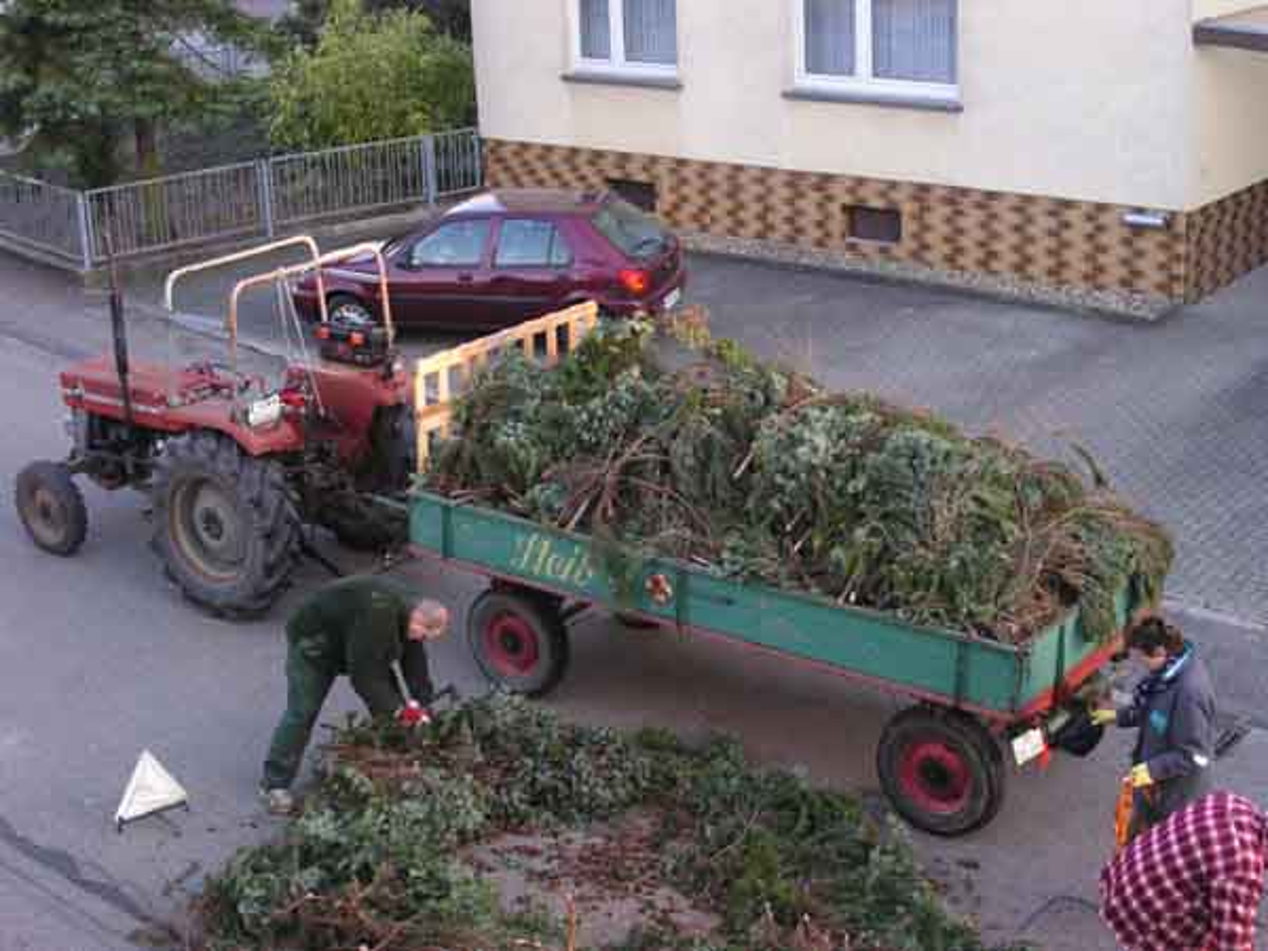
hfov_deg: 34.9
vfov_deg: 26.6
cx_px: 634
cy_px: 476
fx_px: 2015
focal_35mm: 55
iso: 200
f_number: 3.5
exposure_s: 1/45
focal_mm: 11.3
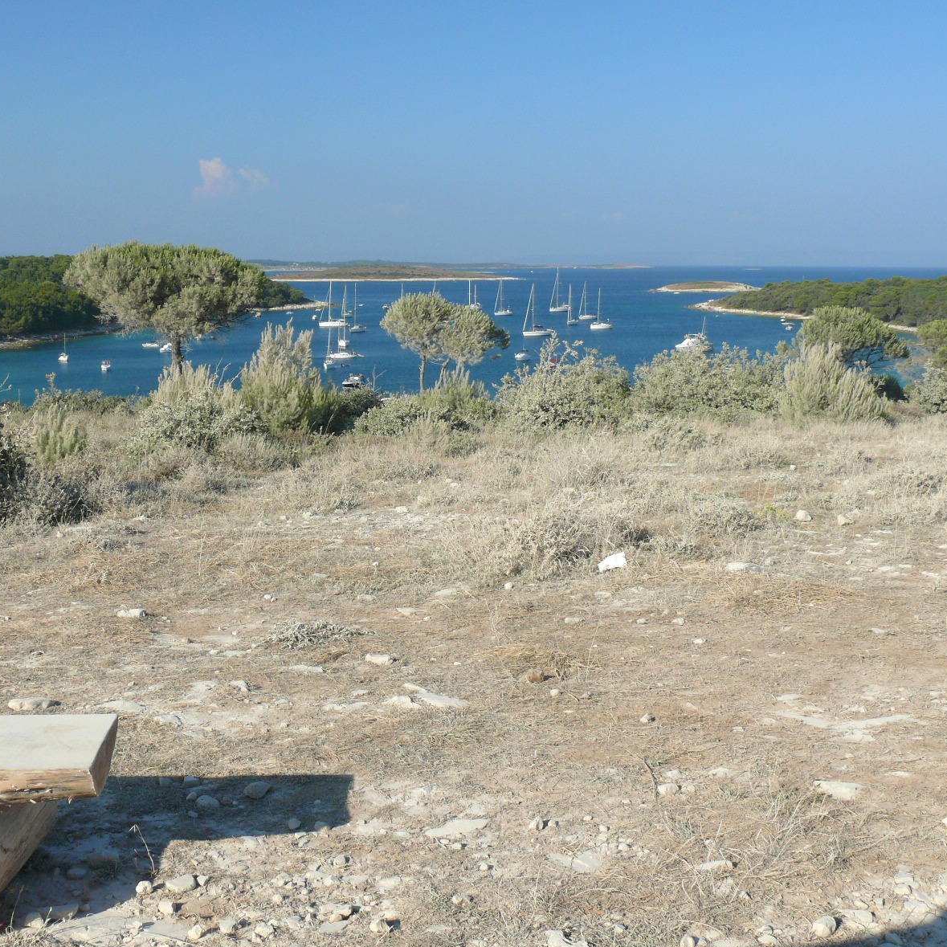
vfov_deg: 40.0
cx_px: 379
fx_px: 1300
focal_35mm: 42
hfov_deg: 39.9
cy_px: 468
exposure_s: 1/250
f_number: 5.6
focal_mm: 7.4
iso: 100
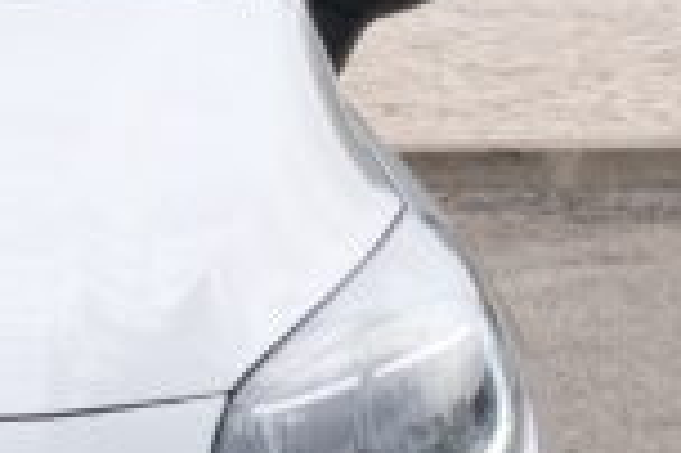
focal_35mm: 243
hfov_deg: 8.2
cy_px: 366
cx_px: -448
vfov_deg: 5.6
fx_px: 4592
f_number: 8
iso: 160
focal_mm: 24.2
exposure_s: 1/200
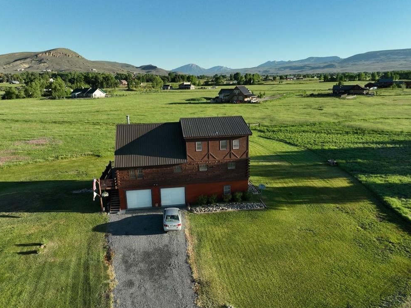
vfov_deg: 54.9
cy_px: 158
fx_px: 297
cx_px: 206
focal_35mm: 25
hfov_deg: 69.4
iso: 130
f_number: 2.8
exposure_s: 1/160
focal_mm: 12.29
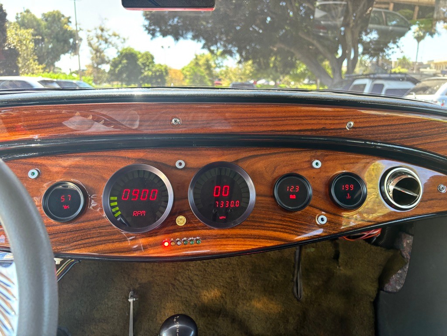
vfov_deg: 53.1
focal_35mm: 26
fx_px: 336
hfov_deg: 67.3
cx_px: 224
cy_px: 168
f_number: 1.6
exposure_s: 1/121
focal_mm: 5.96
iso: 125
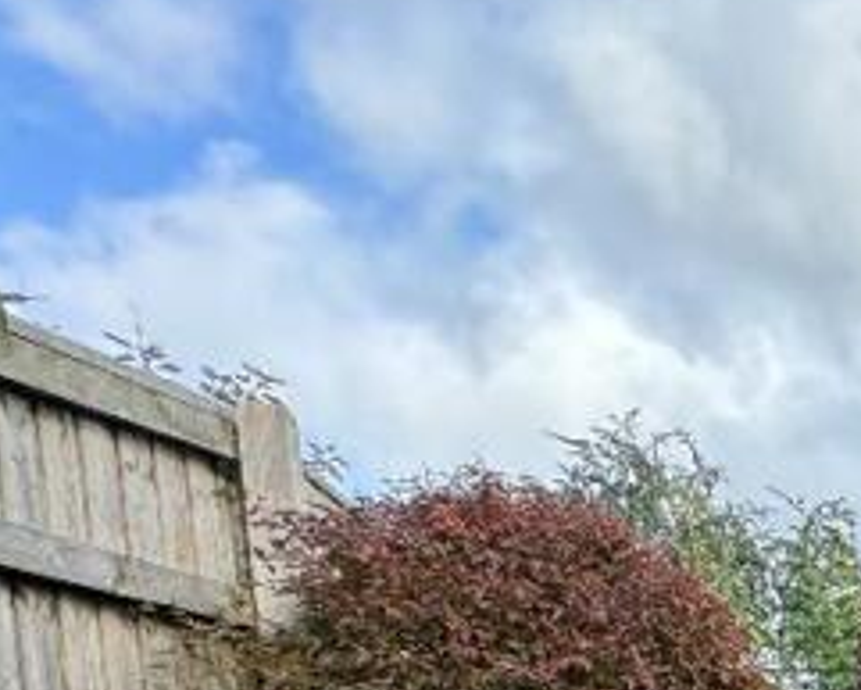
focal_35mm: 58
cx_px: 1586
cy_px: 1148
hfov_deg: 20.9
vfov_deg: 20.6
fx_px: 1479
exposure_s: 1/132
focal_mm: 2.22
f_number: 2.2
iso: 40
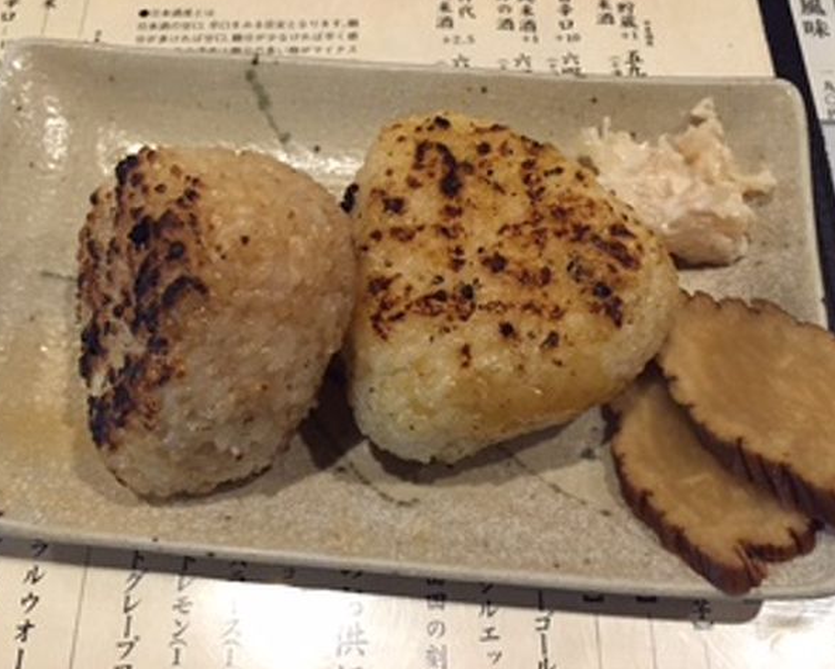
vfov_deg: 47.1
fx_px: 766
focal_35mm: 31
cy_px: 336
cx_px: 393
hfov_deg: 57.1
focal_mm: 4.15
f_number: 2.2
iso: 250
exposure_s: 1/30
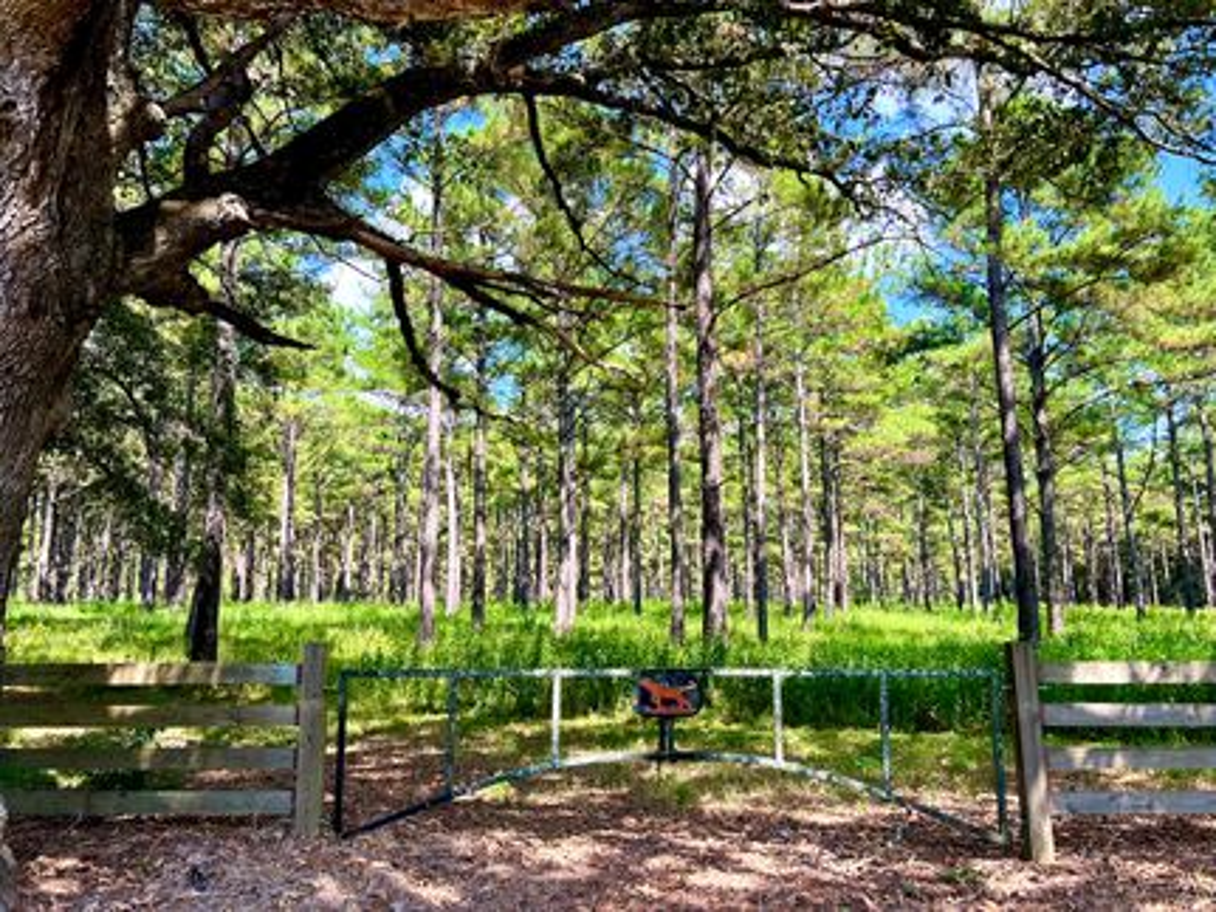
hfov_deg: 67.3
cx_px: 608
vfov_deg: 53.0
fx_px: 913
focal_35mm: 26
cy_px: 456
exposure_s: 1/797
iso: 50
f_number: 1.5
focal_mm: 5.7
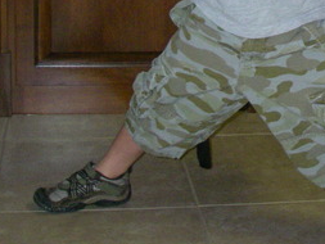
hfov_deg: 20.2
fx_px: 902
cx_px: 268
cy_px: -45
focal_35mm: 96
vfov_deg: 14.9
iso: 400
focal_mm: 6.3
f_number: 3.3
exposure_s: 1/50
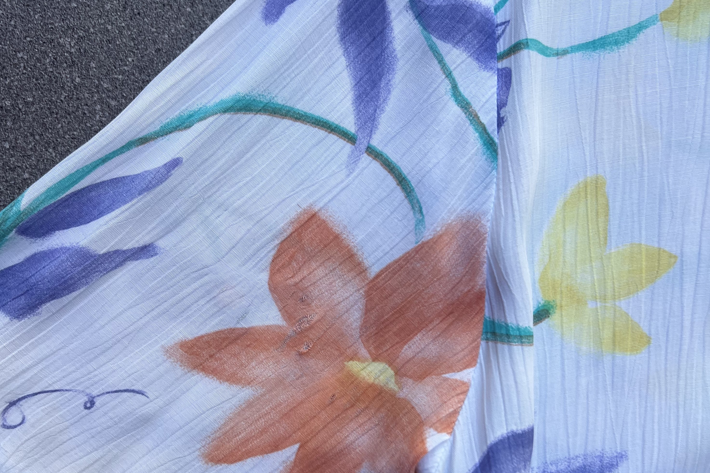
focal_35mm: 37
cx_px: 353
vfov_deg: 35.6
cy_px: 314
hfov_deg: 51.9
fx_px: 730
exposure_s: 1/290
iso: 40
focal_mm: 5.7
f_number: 1.5
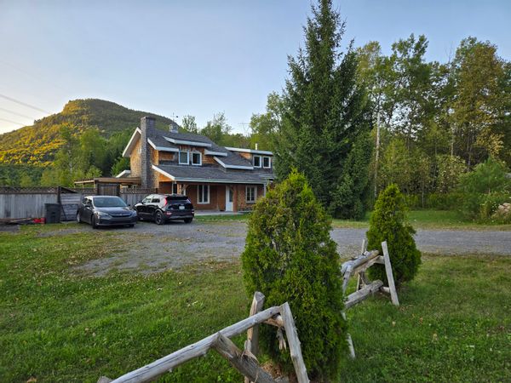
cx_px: 256
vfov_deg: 58.9
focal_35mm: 23
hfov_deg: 73.9
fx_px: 340
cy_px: 192
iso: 25
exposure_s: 1/267
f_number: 1.8
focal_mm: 5.4
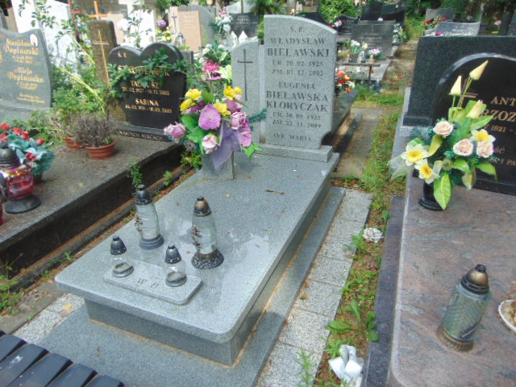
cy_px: 194
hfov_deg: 69.4
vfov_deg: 54.9
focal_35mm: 25
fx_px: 373
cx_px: 258
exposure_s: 1/320
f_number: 3
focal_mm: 4.5
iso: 80
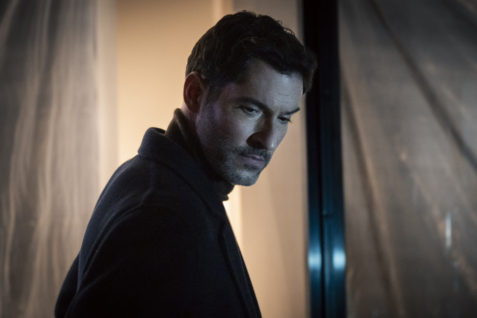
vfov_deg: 13.0
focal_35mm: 105
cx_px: 238
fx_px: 1391
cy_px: 159
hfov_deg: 19.5
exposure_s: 1/160
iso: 4000
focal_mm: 70
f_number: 2.8
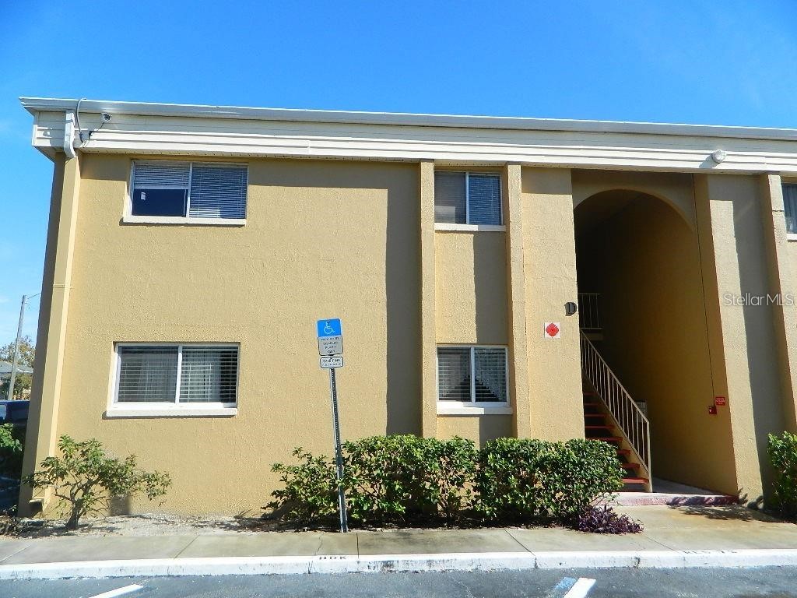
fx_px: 576
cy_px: 299
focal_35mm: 25
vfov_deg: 54.9
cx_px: 398
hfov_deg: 69.4
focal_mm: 4.5
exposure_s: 1/800
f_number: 3.1
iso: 80
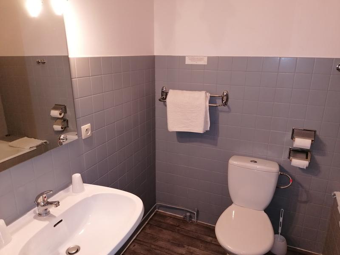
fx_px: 265
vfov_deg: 51.4
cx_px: 170
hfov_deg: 65.3
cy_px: 128
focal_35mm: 27
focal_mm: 4.75
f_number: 1.8
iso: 250
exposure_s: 1/33.3
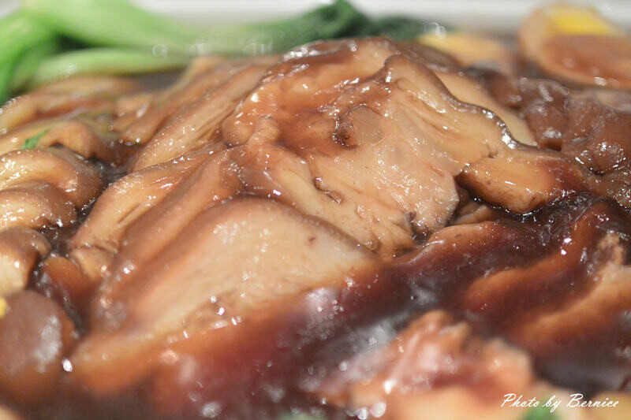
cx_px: 316
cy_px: 210
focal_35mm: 49
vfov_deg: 27.5
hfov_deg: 40.4
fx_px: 859
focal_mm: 18.5
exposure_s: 1/125
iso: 640
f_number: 1.8
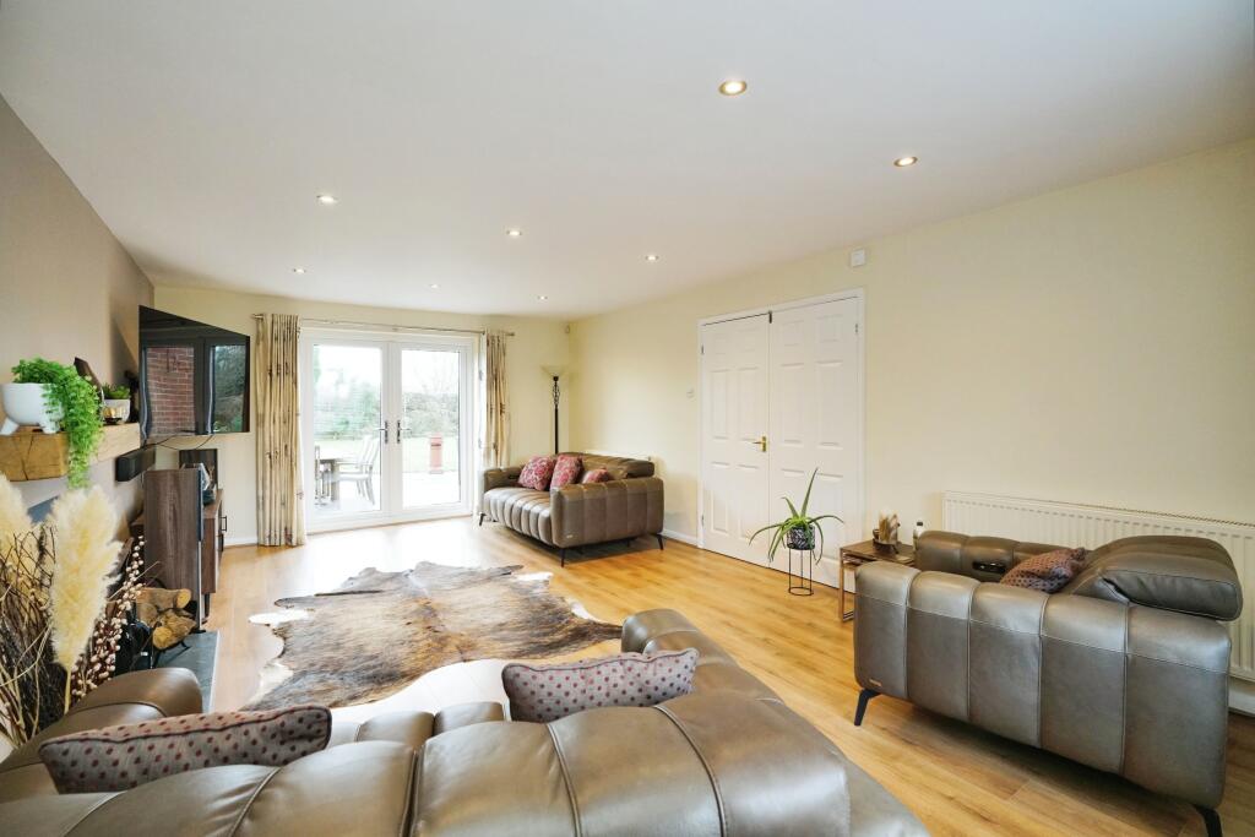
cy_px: 418
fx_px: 558
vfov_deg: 73.8
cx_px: 628
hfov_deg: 96.7
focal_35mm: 16
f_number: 6.3
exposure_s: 1/50
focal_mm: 16
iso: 2000
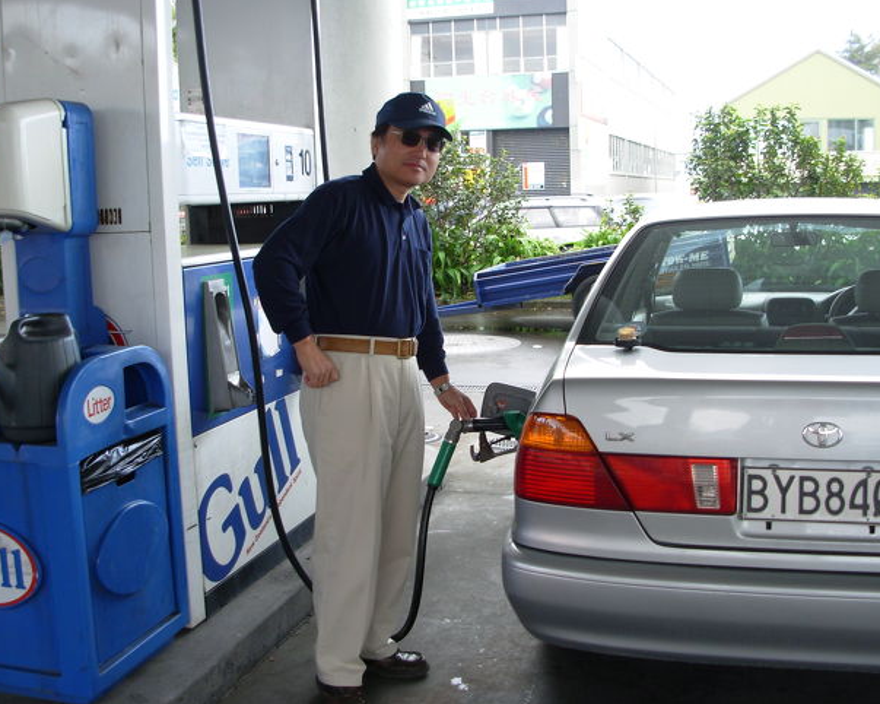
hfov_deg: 45.8
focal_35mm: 40
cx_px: 457
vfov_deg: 37.3
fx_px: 1041
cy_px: 351
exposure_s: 1/33.9
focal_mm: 6.3
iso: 50
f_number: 2.9
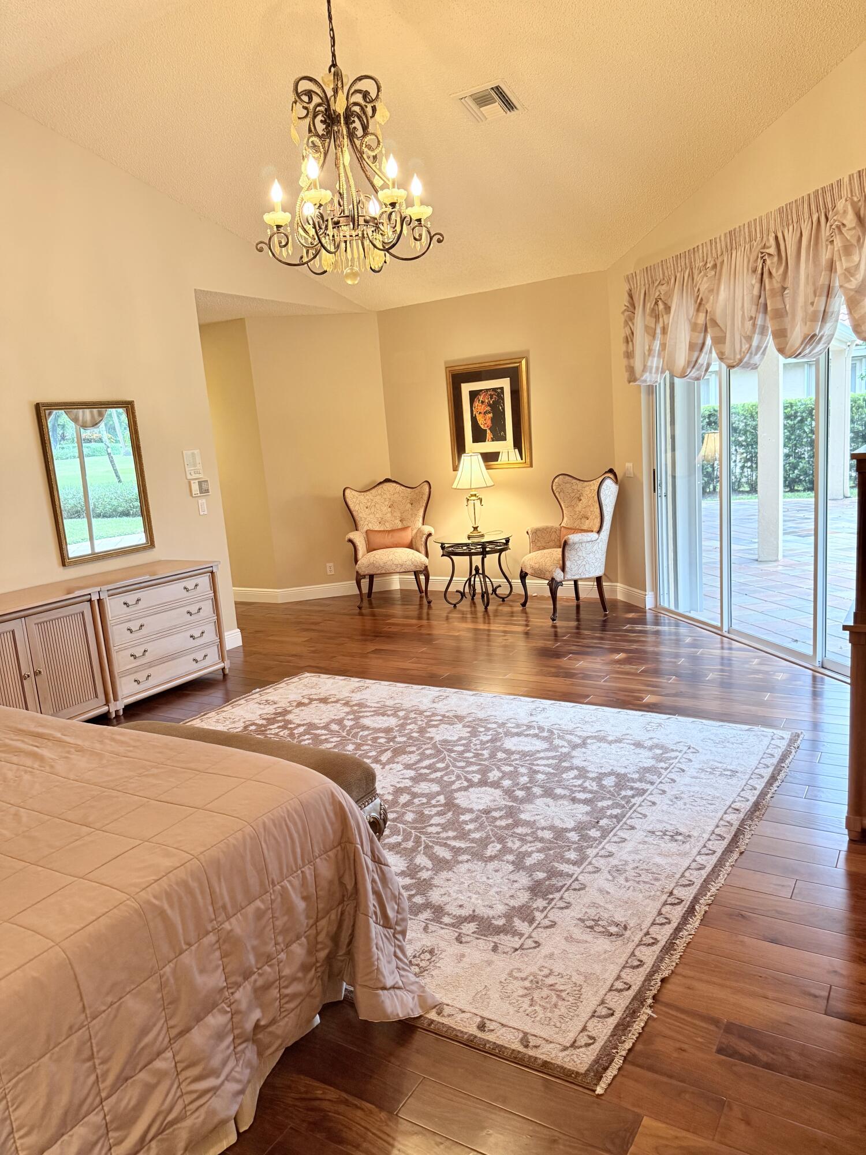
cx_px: 433
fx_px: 801
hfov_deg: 56.8
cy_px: 578
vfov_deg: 71.6
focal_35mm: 24
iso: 400
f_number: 1.78
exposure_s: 1/120
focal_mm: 6.76
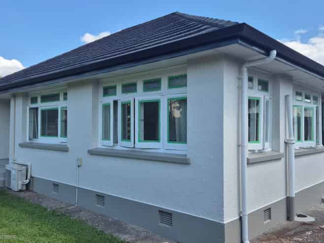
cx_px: 162
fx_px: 215
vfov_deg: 58.8
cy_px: 122
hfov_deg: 73.9
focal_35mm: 23
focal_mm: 5.4
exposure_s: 1/1429
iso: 25
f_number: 1.8
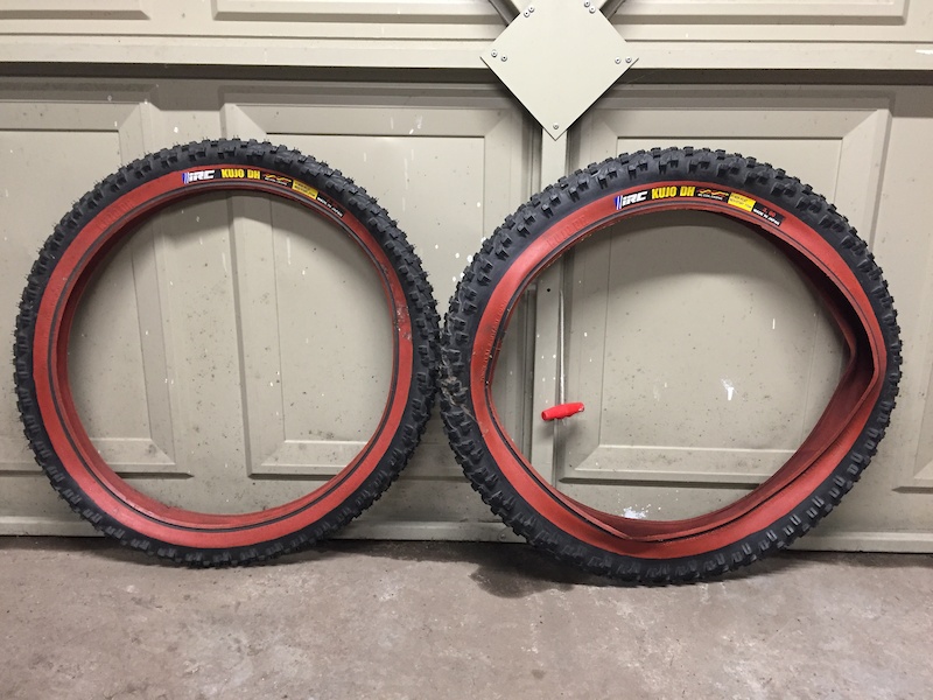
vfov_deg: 48.2
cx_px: 466
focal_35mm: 29
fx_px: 782
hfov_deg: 61.7
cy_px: 350
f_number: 2.2
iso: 200
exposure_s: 1/33
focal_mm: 4.15
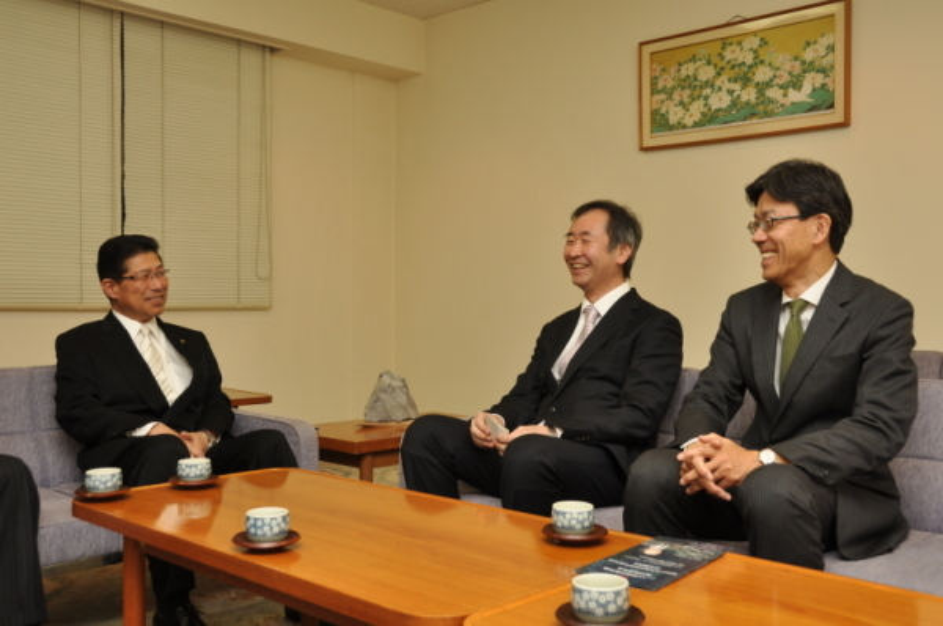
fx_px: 941
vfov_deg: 36.8
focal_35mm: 36
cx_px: 472
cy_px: 313
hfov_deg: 53.2
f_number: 5.6
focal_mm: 24
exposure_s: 1/60
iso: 250
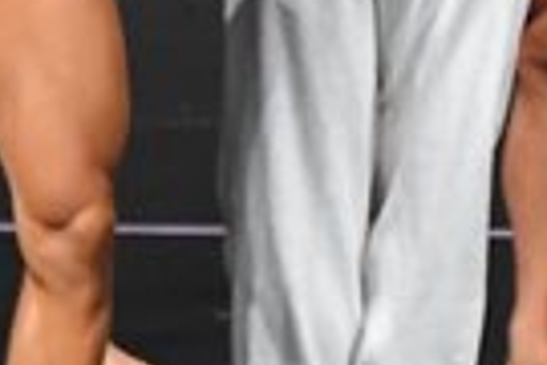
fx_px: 23565
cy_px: -118
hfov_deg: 1.3
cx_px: 1295
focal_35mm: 1551
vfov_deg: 0.9
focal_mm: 180
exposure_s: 1/400
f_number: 5.6
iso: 4000
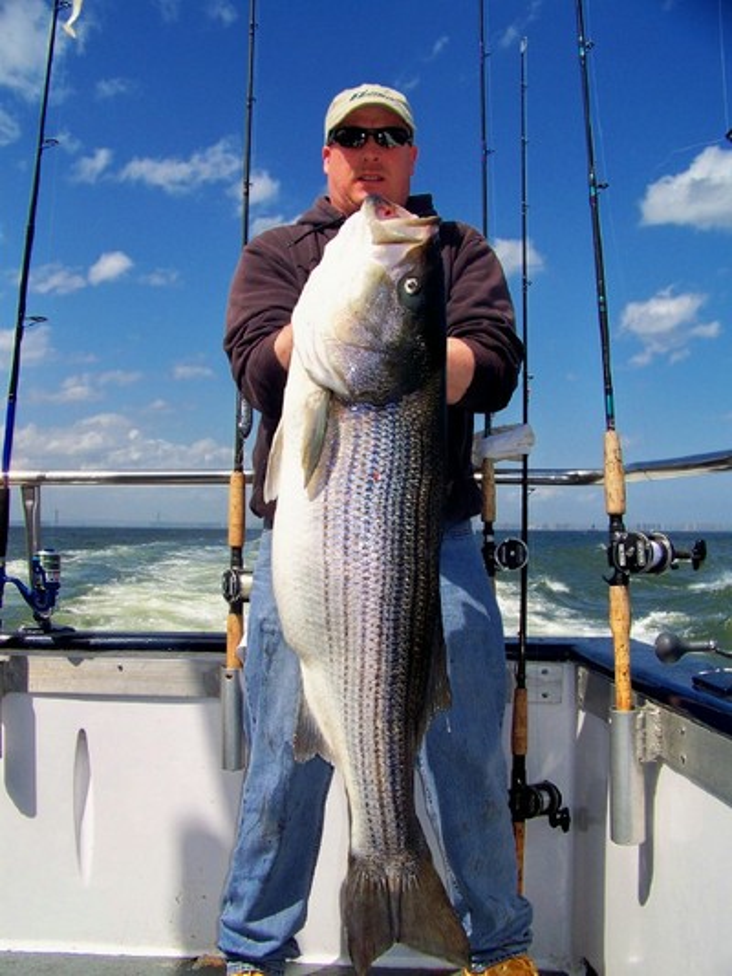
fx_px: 1015
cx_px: 366
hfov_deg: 39.7
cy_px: 488
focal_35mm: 36
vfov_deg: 51.3
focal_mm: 5.85
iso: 64
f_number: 4
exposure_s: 1/640
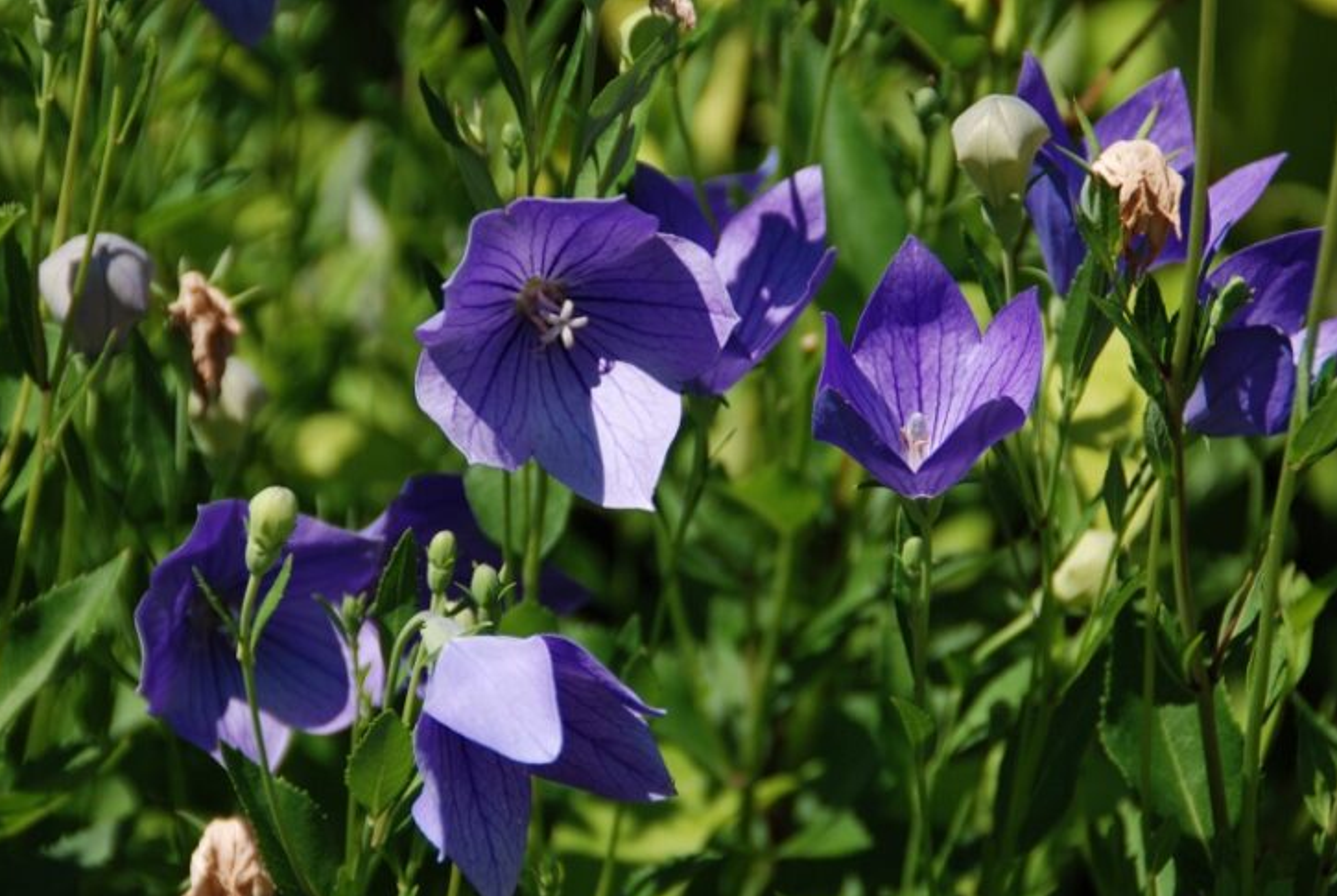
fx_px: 6026
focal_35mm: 162
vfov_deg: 8.5
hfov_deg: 12.7
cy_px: 473
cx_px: 634
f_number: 6
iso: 140
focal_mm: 102
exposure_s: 1/500
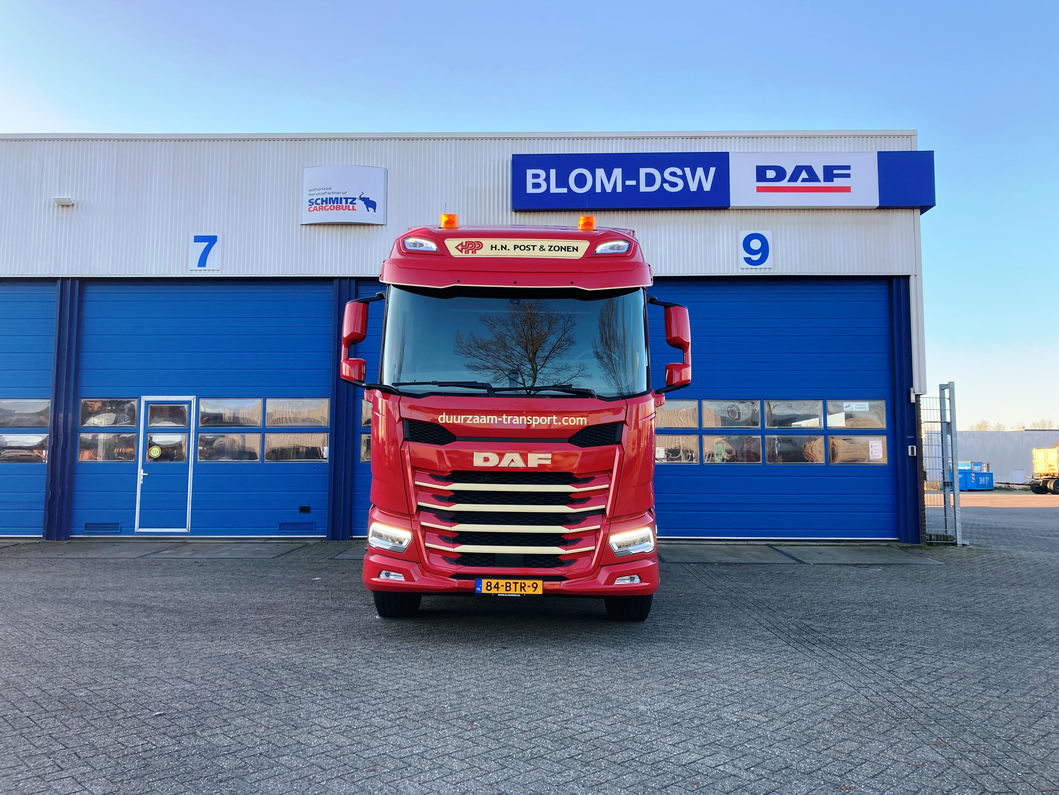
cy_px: 398
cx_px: 530
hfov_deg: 63.4
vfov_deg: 49.7
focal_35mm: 28
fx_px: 857
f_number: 1.8
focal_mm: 3.99
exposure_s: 1/198
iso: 20
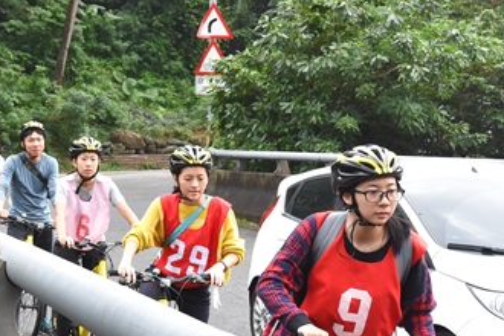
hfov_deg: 21.5
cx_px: 124
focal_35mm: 94
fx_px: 1314
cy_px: 128
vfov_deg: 14.6
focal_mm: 35
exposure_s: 1/100
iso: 560
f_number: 9
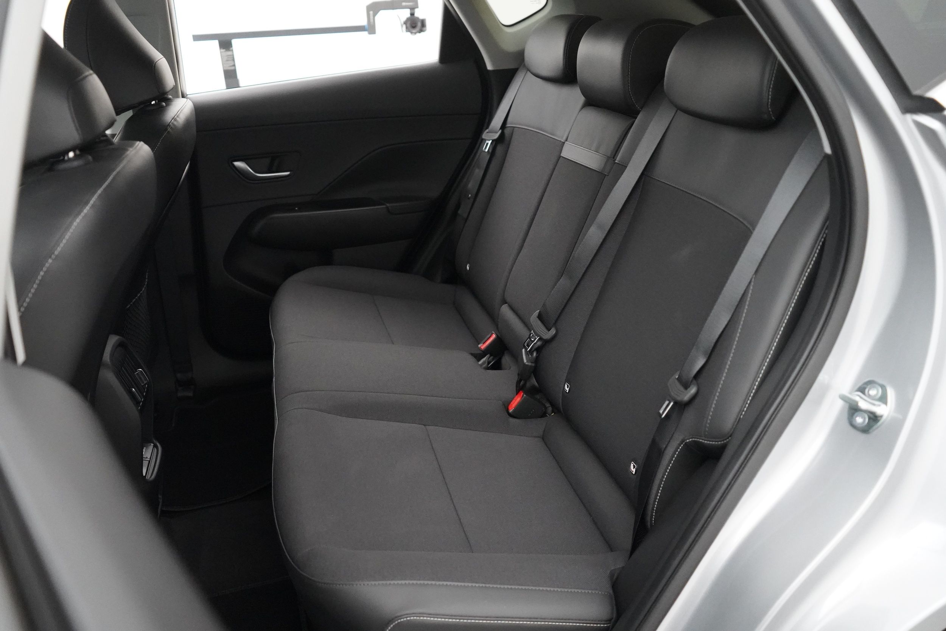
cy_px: 316
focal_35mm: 28
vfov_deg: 46.4
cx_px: 473
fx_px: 736
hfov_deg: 65.5
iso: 12800
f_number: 3.5
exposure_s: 1/125
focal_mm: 28
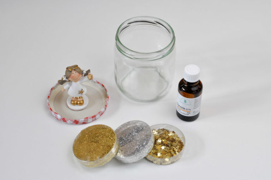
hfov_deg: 27.0
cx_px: 136
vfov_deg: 18.1
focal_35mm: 75
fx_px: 564
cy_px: 90
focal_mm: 50
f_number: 5.6
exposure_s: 1/30
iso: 320
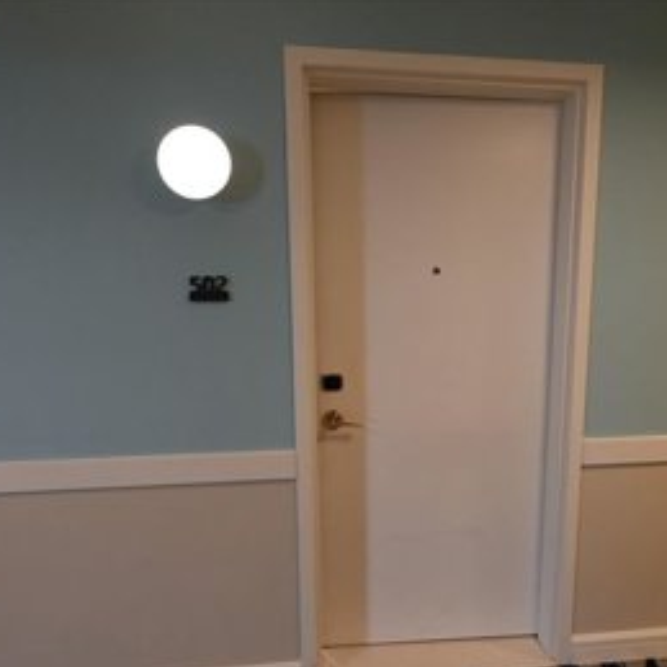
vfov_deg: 72.1
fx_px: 458
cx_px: 399
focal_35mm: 21
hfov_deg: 71.4
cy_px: 337
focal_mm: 11
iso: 1250
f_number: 2.5
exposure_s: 1/160
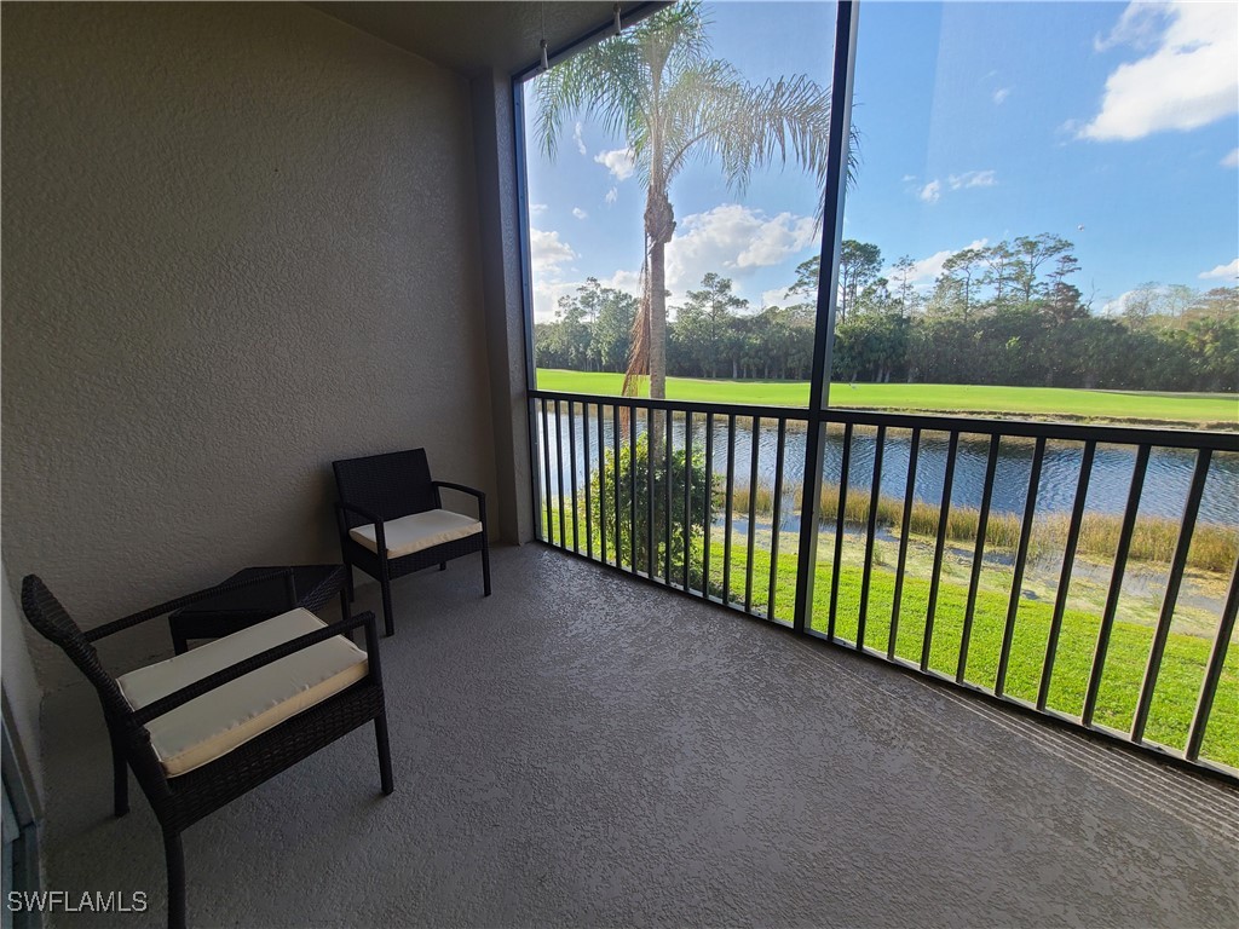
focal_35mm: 13
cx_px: 620
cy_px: 464
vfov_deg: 89.9
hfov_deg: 106.2
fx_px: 465
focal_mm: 2.2
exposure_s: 1/337
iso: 50
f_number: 2.2
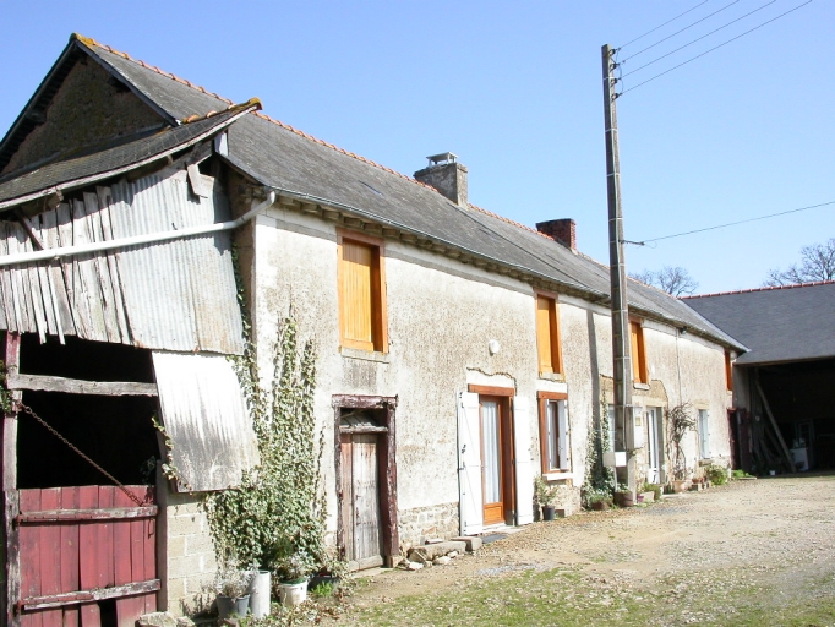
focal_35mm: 38
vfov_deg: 37.7
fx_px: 917
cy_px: 314
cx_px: 418
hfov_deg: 49.0
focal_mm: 7.85
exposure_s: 1/260
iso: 100
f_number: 6.7
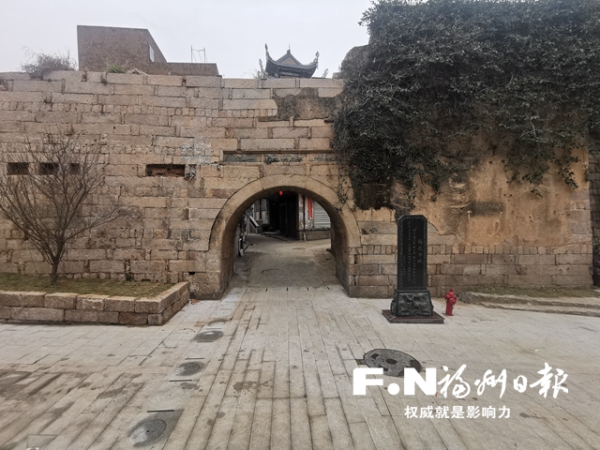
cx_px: 300
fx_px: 295
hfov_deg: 91.0
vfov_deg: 74.7
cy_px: 225
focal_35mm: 17
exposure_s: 1/283
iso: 50
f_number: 2.2
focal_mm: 2.26
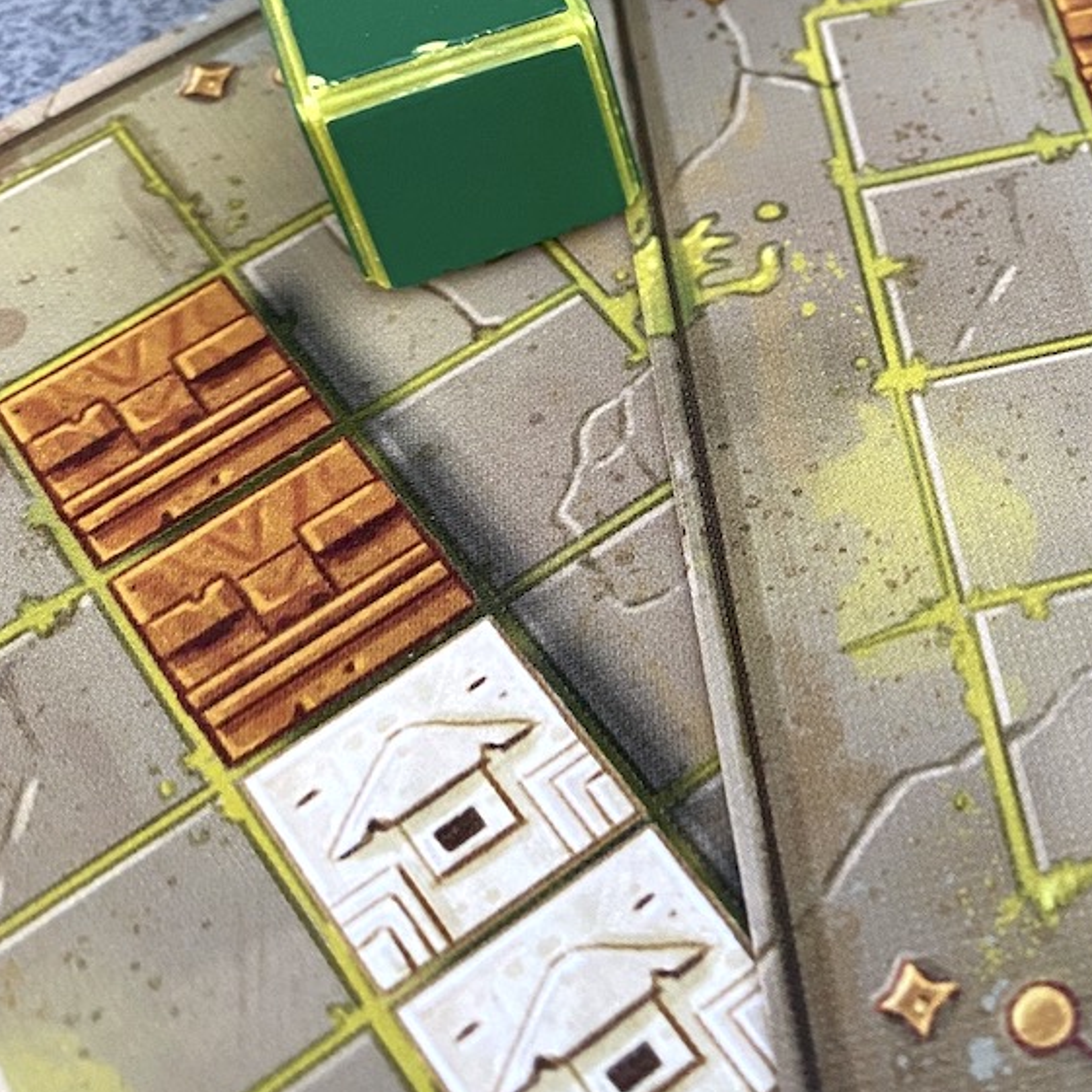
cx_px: 1150
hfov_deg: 27.1
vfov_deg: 28.7
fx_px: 2106
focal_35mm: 59
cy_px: 288
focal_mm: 4.25
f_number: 1.8
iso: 320
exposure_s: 1/60
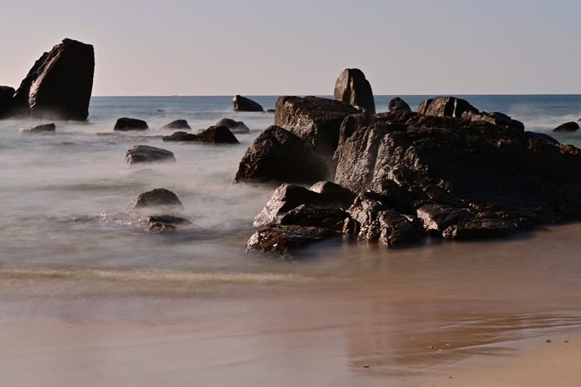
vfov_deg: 21.2
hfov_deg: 31.2
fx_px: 1033
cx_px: 189
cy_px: 217
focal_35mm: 64
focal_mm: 42
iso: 80
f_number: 16
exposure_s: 4
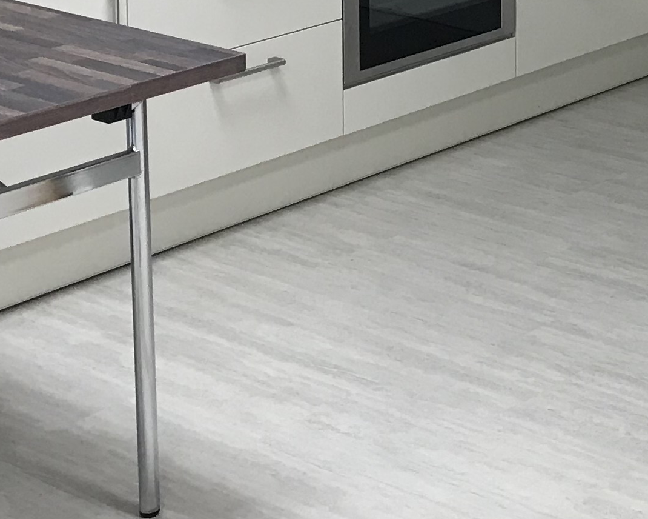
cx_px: 797
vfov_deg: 14.1
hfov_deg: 17.7
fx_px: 1975
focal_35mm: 103
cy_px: -225
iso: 25
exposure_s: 1/33
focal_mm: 3.99
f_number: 1.8
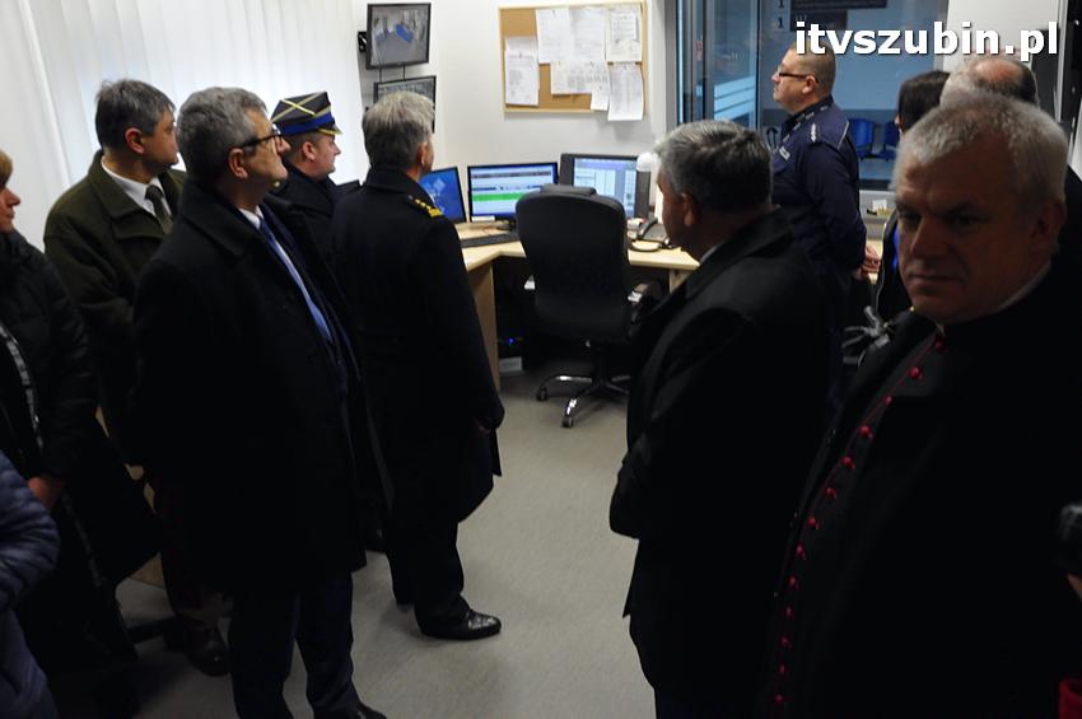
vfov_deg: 41.6
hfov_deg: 59.5
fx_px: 946
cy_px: 360
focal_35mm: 32
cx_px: 541
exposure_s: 1/160
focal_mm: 21
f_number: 6.3
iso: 2000
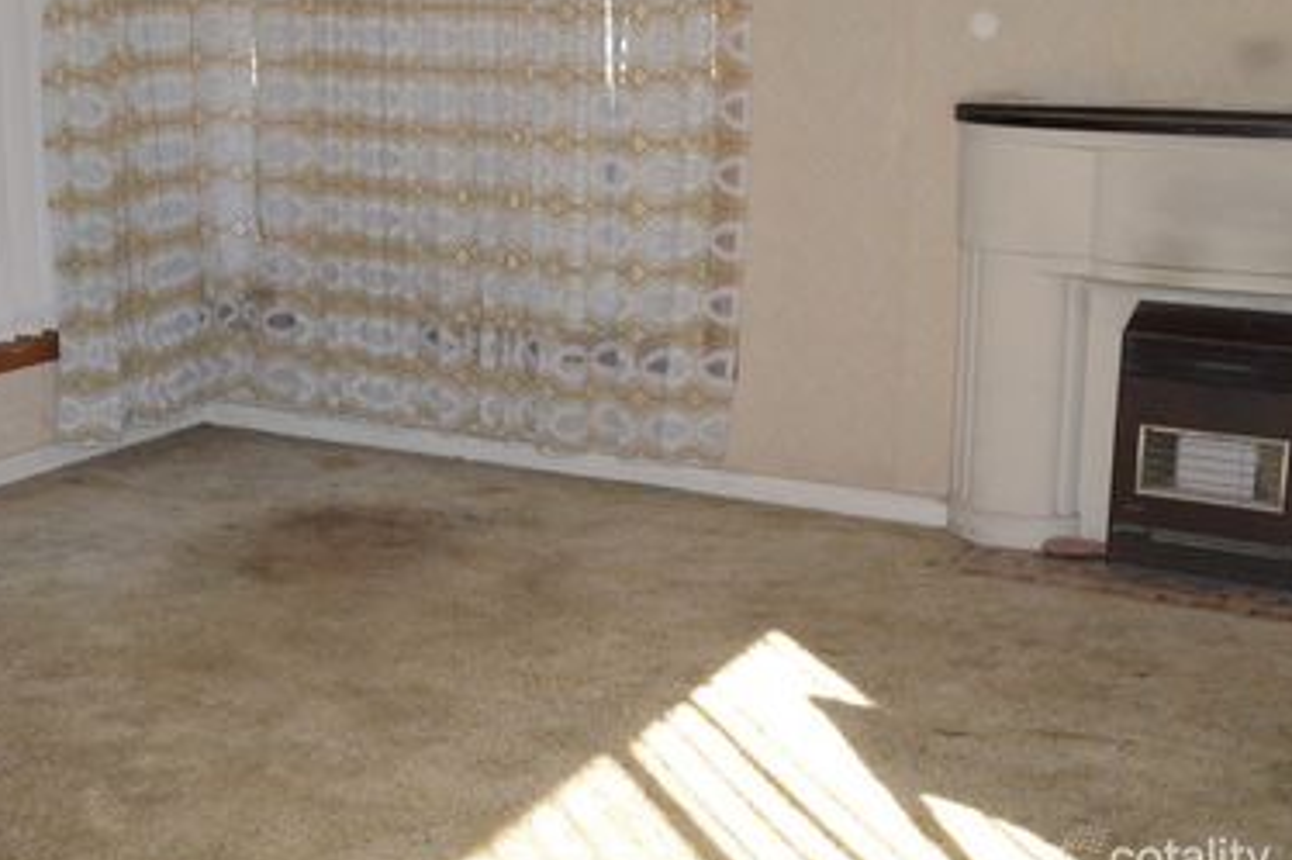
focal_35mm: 55
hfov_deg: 36.4
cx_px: 515
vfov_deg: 24.7
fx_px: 1960
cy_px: 389
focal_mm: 29
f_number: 13
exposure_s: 1/200
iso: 3200
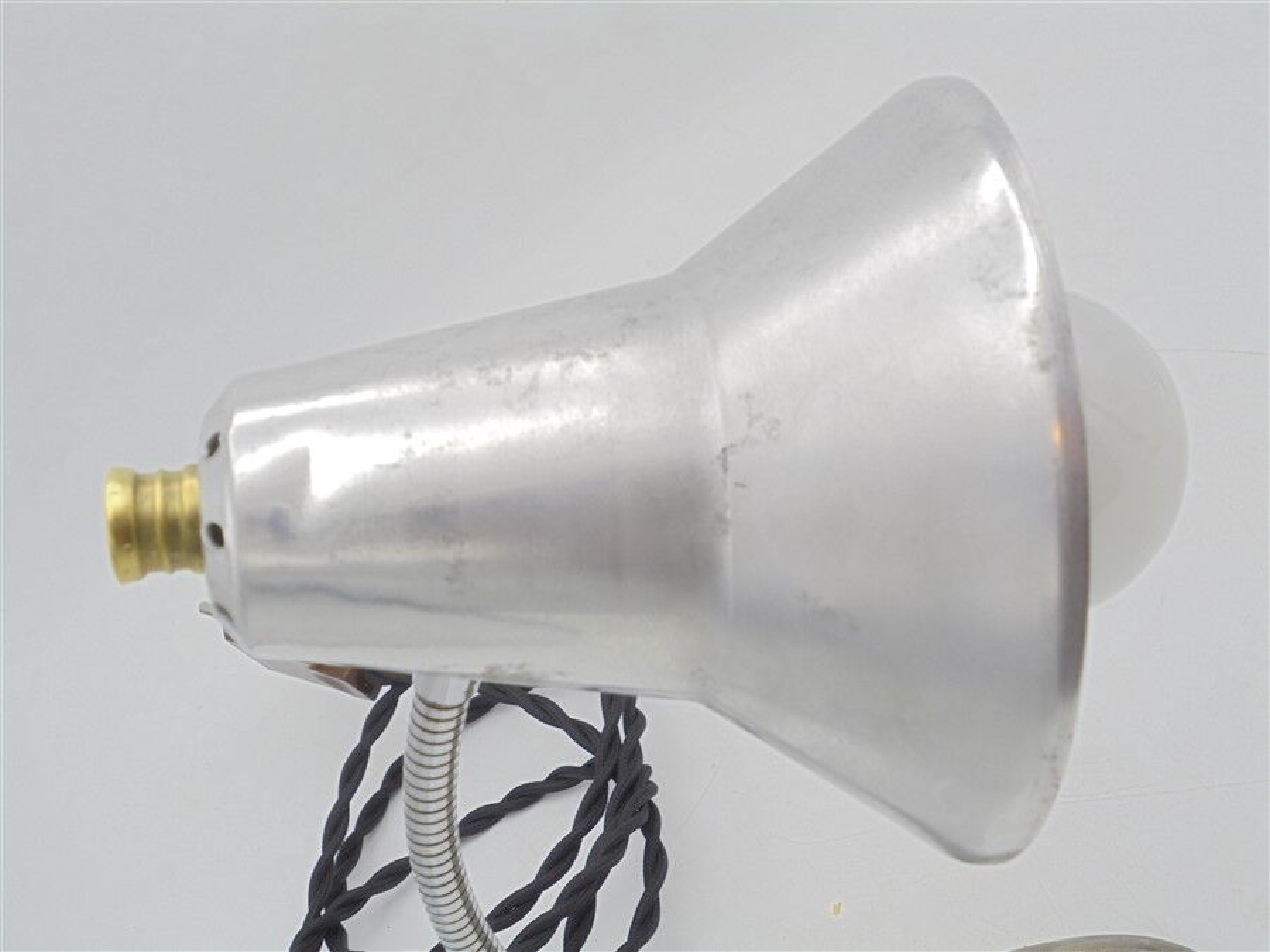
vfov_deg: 29.7
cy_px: 476
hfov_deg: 38.9
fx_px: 1798
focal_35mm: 49
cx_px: 635
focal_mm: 8.9
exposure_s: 1/40
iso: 100
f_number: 4.8
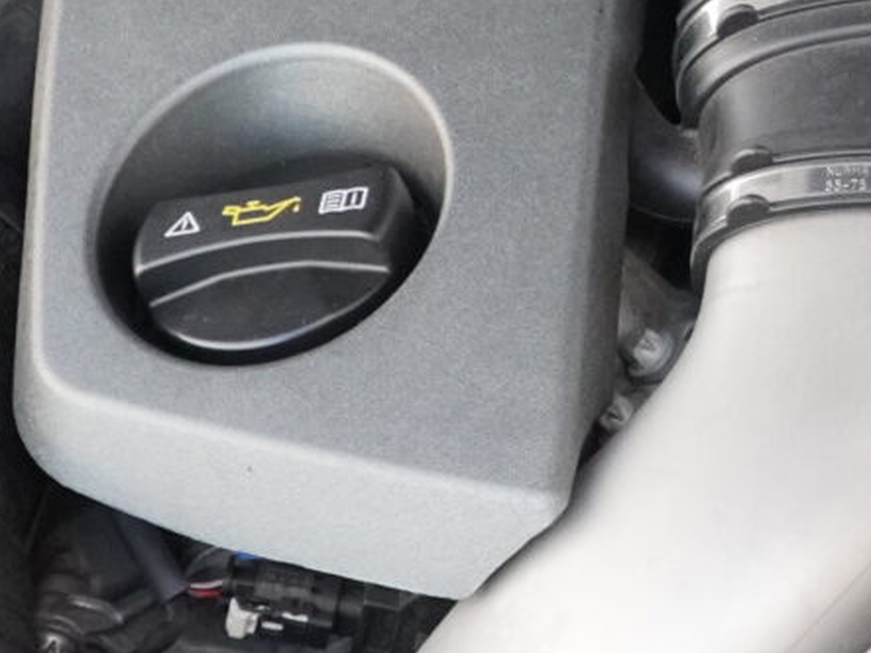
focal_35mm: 150
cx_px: 1197
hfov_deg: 12.7
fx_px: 3773
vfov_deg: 9.8
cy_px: 84
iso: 1600
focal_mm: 18
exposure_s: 1/160
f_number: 4
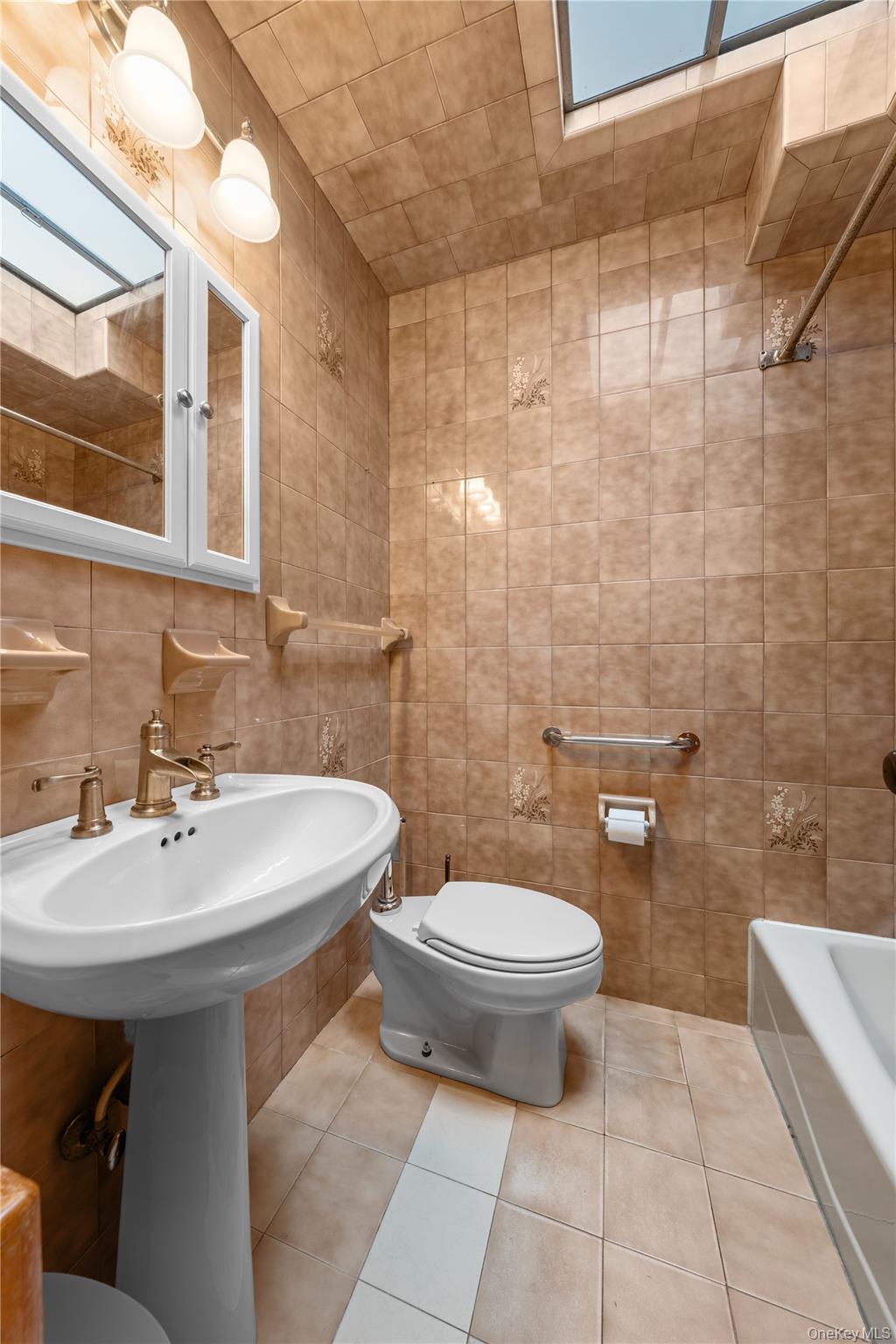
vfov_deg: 112.6
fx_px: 448
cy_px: 672
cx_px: 448
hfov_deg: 90.0
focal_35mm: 12
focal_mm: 12
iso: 100
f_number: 9
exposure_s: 3.2
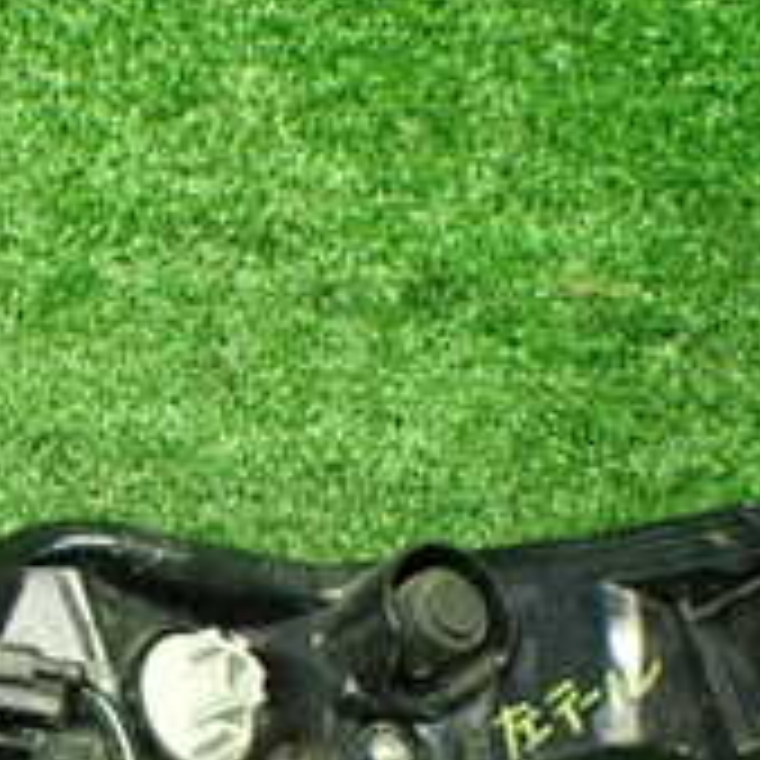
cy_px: 733
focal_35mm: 94
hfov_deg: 17.8
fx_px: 2335
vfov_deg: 18.1
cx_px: -72
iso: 800
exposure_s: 1/100
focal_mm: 5.4
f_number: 2.3
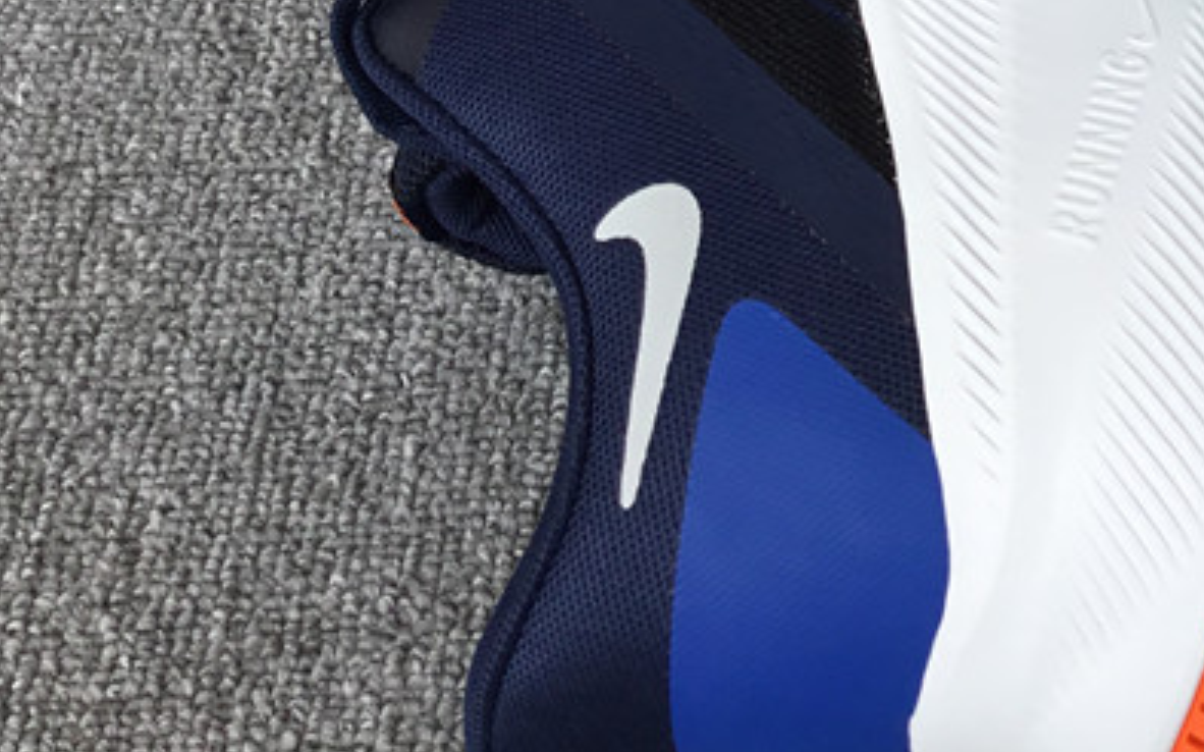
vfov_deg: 16.3
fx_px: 2460
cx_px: 1299
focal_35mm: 75
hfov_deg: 25.6
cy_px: -271
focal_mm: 3.3
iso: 25
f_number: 2.4
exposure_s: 1/372
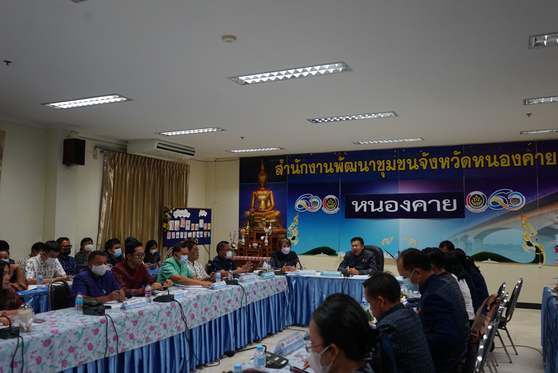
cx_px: 279
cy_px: 186
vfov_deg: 42.4
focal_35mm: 31
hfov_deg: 60.2
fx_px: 481
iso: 1000
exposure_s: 1/160
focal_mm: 31
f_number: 4
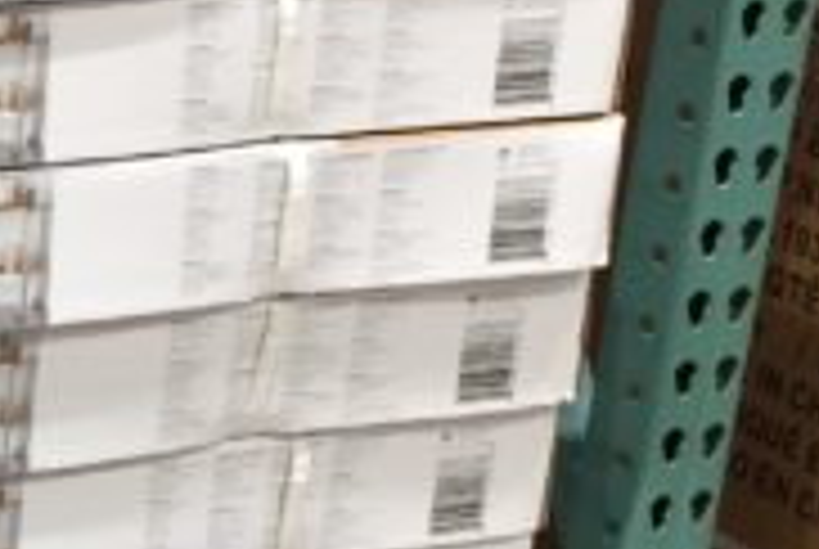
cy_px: 405
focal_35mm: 127
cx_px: -405
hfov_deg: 15.0
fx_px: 2894
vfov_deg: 10.8
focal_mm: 4.15
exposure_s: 1/33
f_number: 2.2
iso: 100
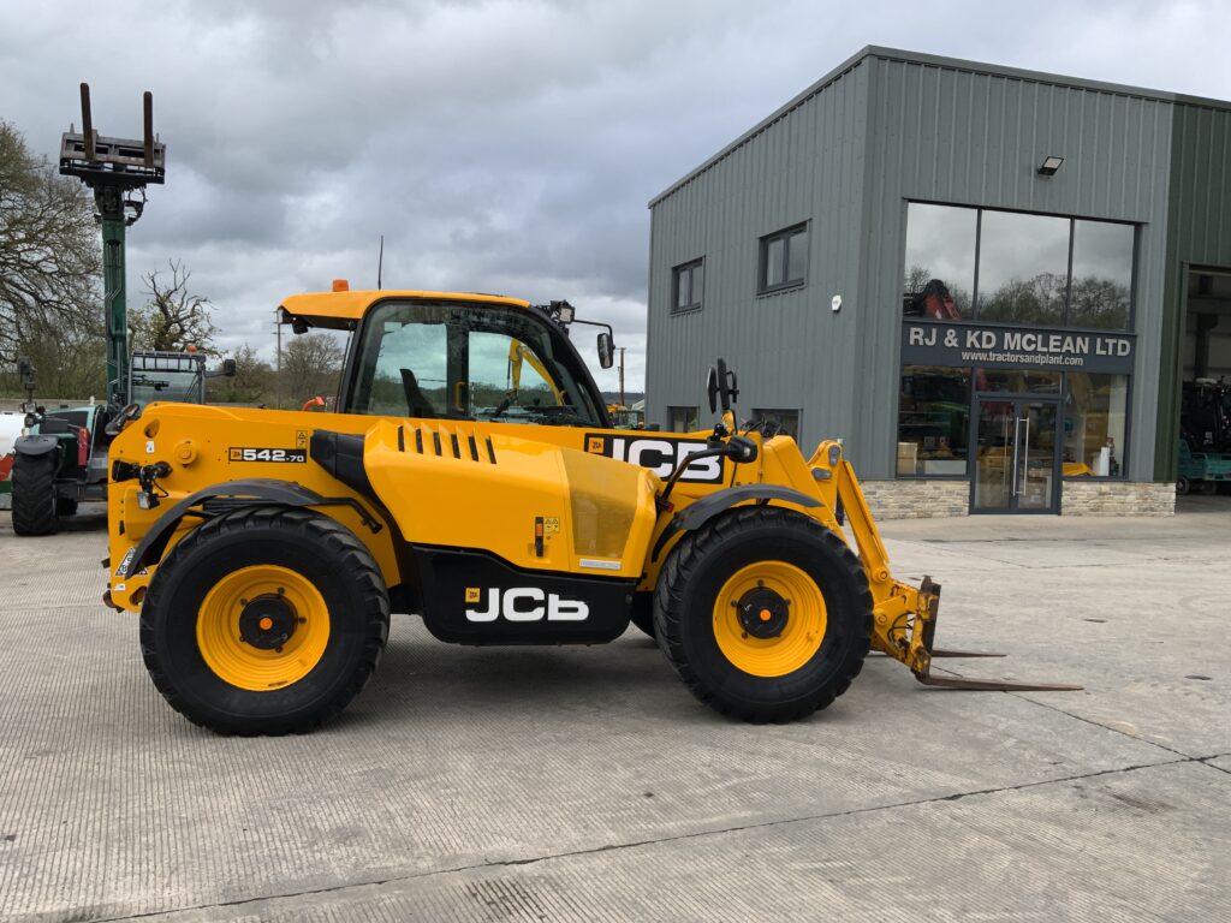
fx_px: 1031
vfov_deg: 48.2
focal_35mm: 29
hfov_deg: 61.7
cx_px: 616
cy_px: 462
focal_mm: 3
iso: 16
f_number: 1.8
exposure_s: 1/1144
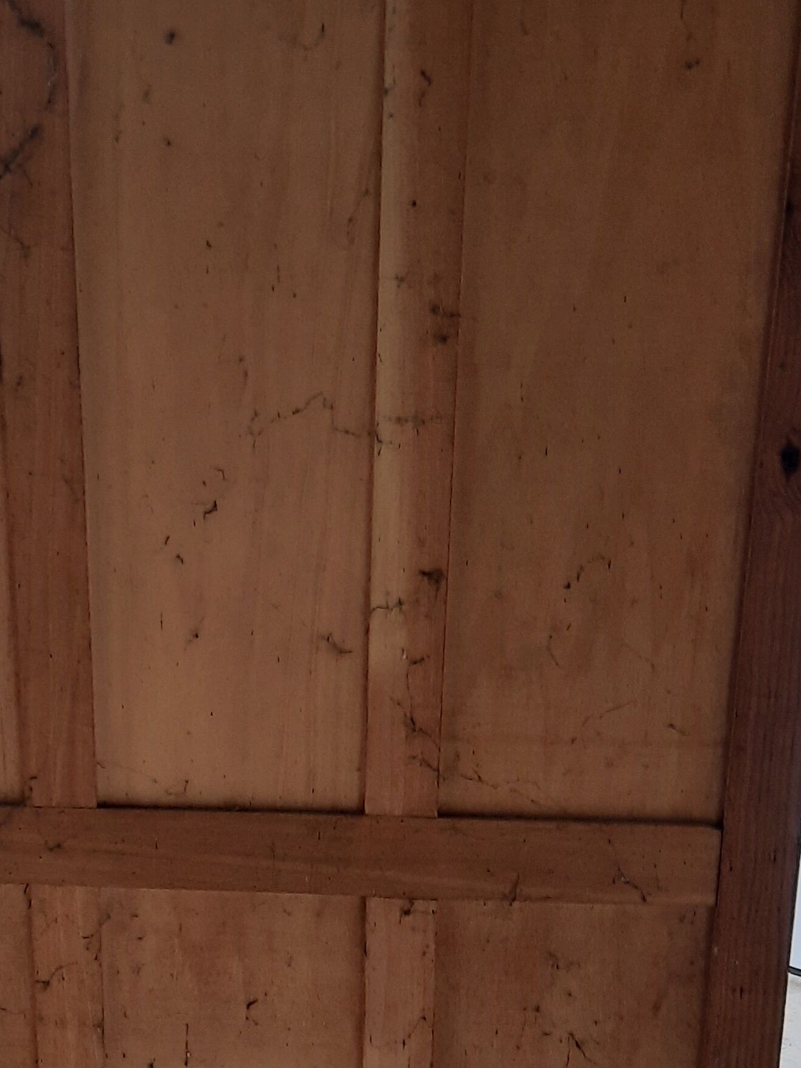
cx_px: 255
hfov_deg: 25.5
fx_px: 1758
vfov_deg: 33.4
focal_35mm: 57
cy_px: 737
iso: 160
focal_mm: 4.6
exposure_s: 1/50
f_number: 2
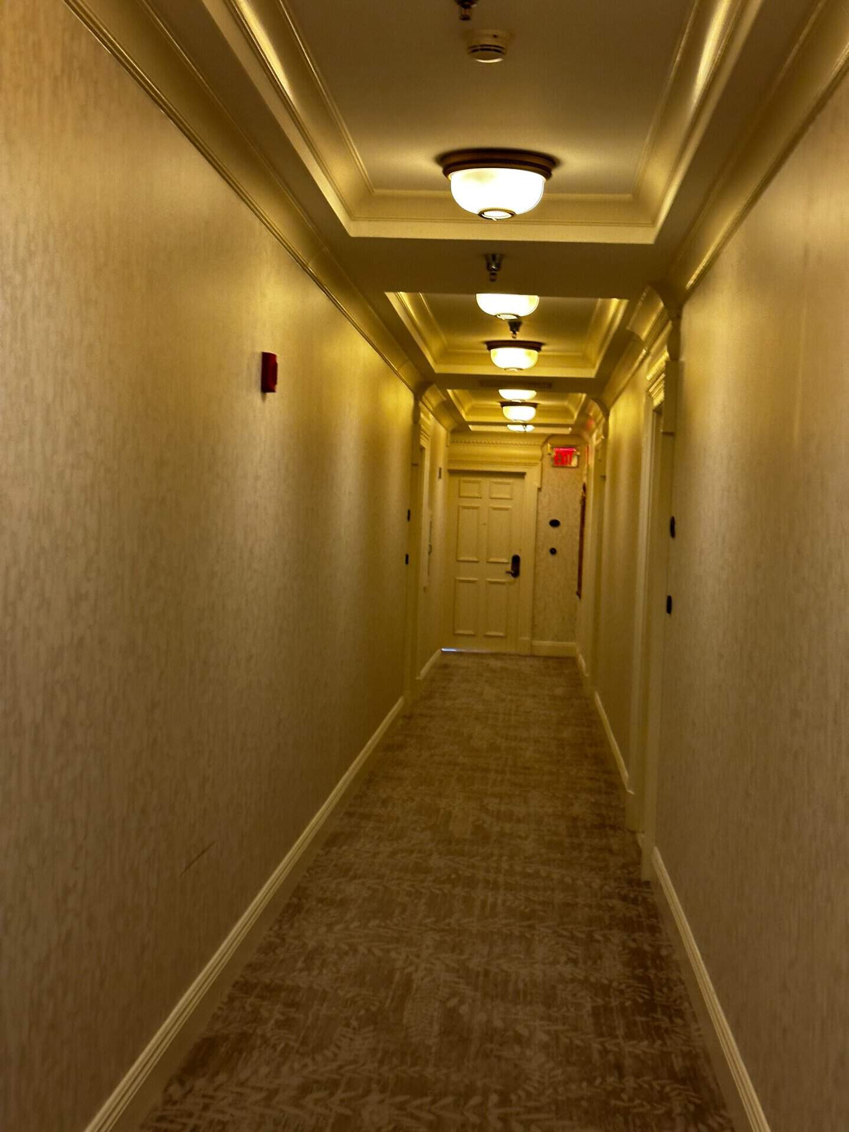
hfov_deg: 30.3
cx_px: 424
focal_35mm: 48
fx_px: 1570
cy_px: 566
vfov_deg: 39.7
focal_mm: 6.86
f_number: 1.78
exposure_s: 1/40
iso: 200
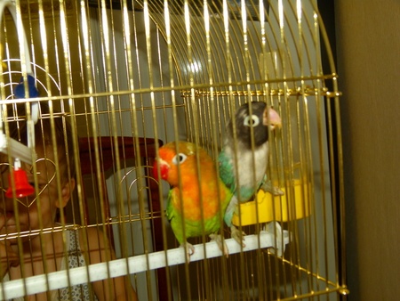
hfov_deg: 38.2
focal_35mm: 50
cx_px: 200
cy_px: 150
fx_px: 578
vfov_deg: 29.1
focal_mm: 9
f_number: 3.2
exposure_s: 1/20
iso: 100
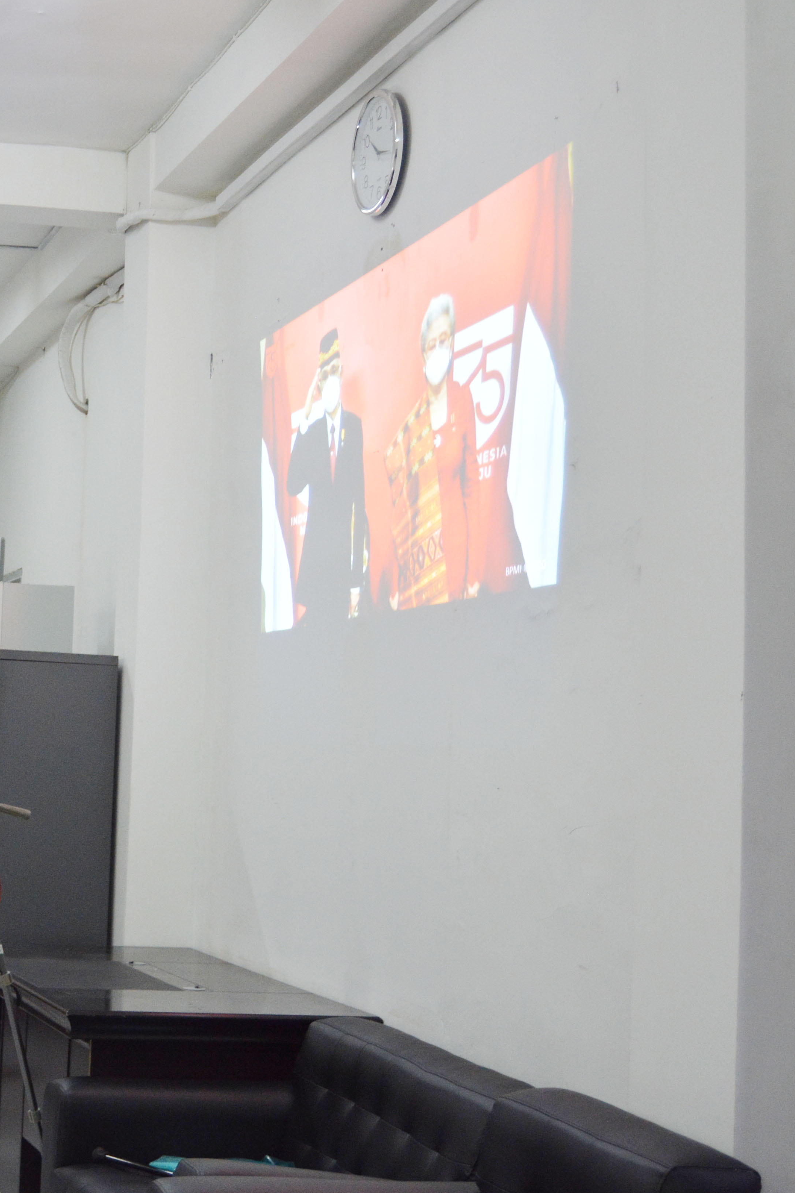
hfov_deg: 20.6
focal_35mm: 61
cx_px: -192
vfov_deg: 32.9
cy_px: 575
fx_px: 2020
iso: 800
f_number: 3.5
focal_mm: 22
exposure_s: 1/50
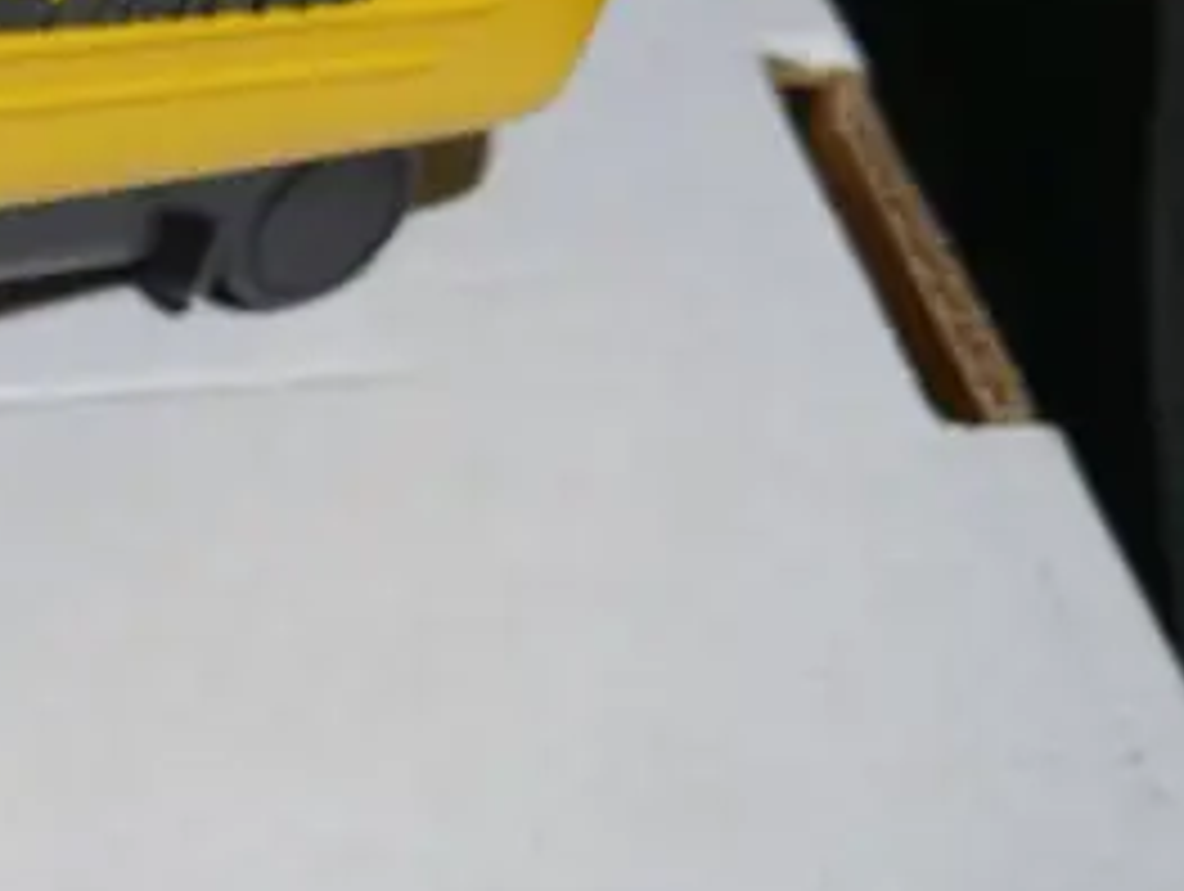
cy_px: -641
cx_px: -846
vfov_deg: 8.4
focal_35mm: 171
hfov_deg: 10.9
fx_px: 5857
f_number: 4.7
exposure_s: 1/60
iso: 640
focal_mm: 22
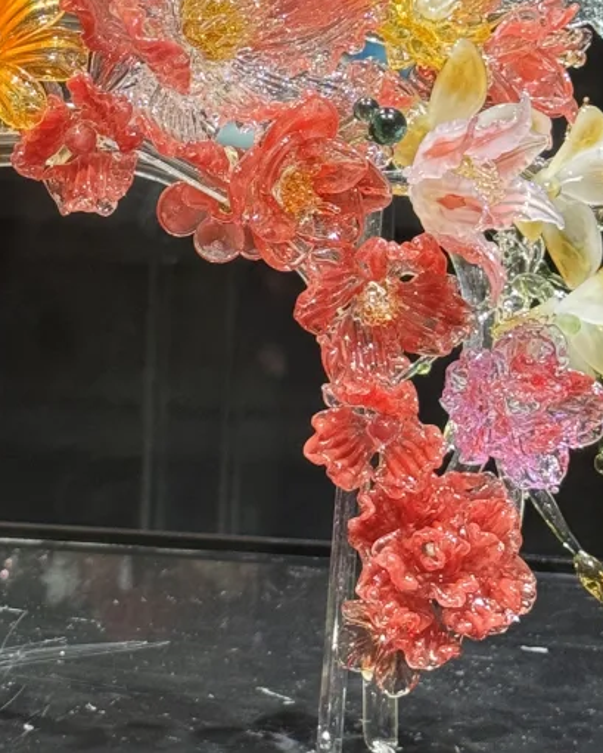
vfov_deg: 14.5
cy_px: 165
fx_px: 2944
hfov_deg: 11.6
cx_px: 47
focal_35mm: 132
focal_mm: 6.76
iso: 160
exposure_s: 1/50
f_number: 1.78
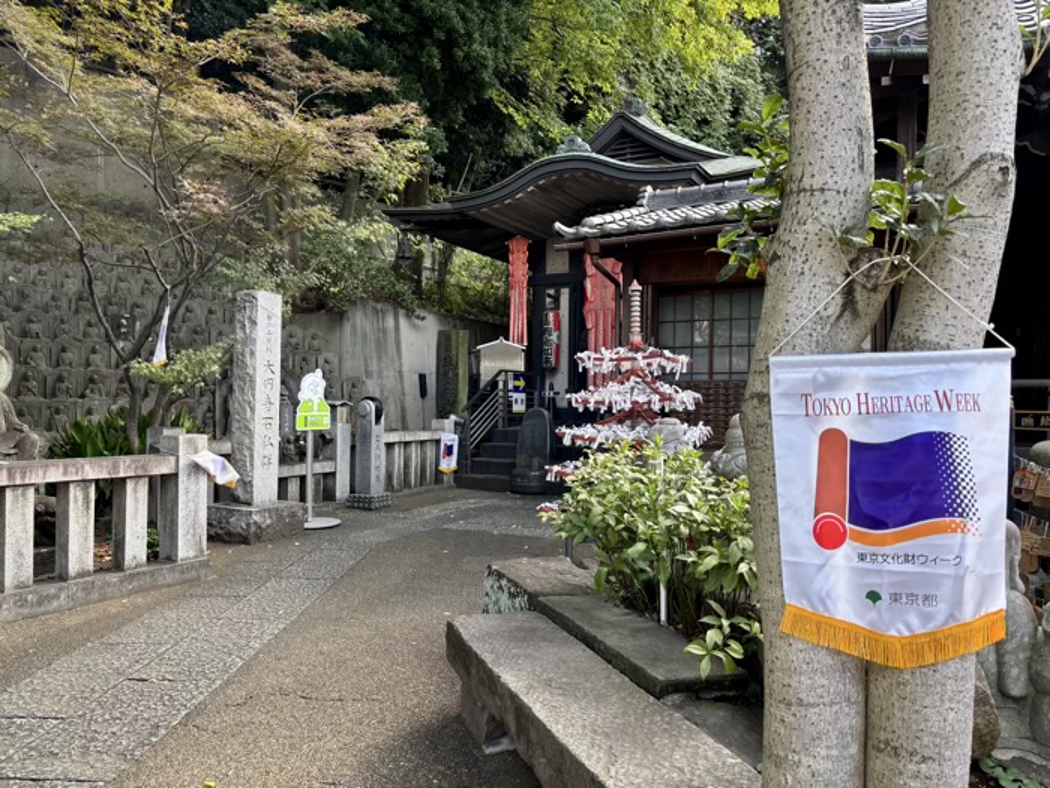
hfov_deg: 67.3
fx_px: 789
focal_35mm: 26
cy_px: 394
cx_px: 525
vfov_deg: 53.1
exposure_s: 1/156
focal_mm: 5.96
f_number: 1.6
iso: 40
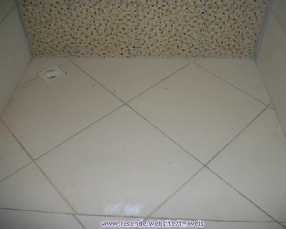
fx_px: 288
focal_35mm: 34
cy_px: 113
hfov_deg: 52.8
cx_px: 153
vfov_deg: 43.4
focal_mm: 5.7
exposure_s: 1/60
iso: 80
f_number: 2.9
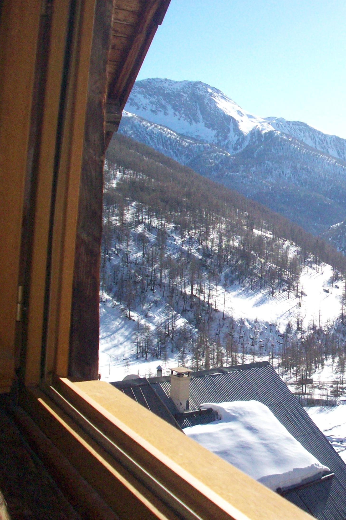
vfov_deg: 36.9
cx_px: 310
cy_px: 265
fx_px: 778
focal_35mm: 54
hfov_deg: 24.4
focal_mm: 6.2
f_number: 5.6
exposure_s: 1/679
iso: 200
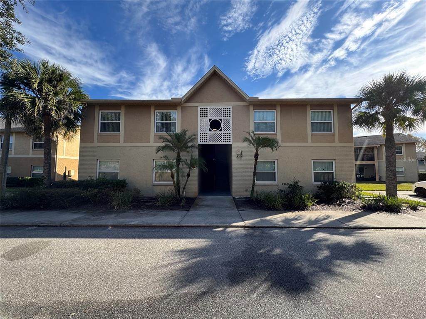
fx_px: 172
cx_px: 213
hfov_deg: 102.1
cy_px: 160
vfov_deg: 85.6
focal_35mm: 14
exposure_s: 1/421
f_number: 2.2
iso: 40
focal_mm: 2.22
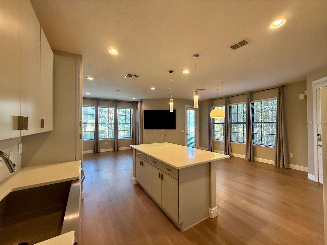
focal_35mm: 14
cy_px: 122
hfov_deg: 102.1
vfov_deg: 85.7
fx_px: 132
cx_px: 164
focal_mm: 2.22
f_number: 2.2
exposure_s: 1/120
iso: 200
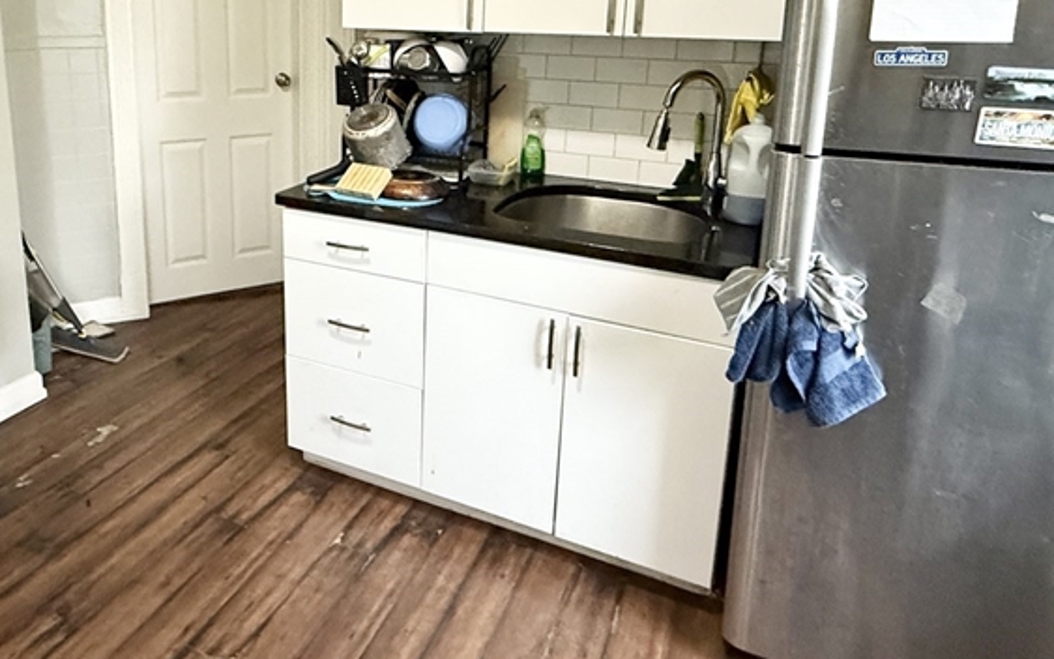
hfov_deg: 67.2
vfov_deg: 44.7
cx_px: 388
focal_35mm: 27
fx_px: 776
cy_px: 176
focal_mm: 2.22
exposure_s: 1/60
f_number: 2.2
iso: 800
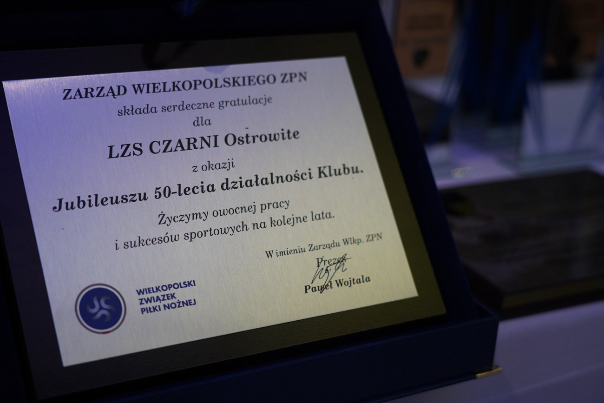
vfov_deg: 23.0
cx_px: 302
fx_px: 990
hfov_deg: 33.9
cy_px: 202
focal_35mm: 59
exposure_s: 1/160
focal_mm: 59
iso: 3200
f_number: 4
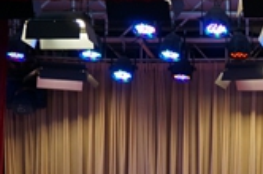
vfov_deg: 9.3
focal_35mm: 145
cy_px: 198
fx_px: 1057
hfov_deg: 13.0
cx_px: 456
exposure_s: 1/60
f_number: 4
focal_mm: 20
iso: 250
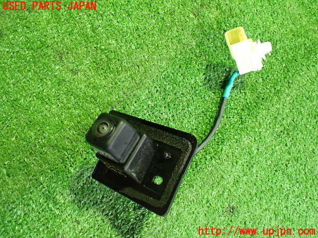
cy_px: 119
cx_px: 159
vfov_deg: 46.8
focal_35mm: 30
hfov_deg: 60.0
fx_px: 276
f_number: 2.3
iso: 1000
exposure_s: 1/30
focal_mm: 5.4
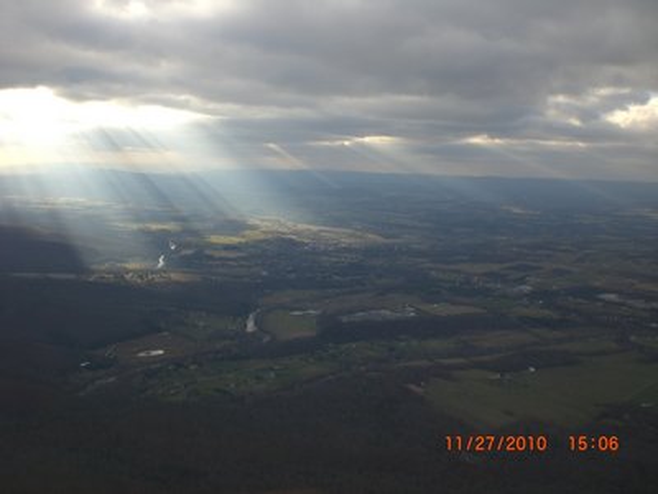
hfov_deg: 49.0
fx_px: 722
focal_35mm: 38
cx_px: 329
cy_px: 247
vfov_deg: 37.7
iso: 50
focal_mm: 6.3
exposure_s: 1/250
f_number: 4.4
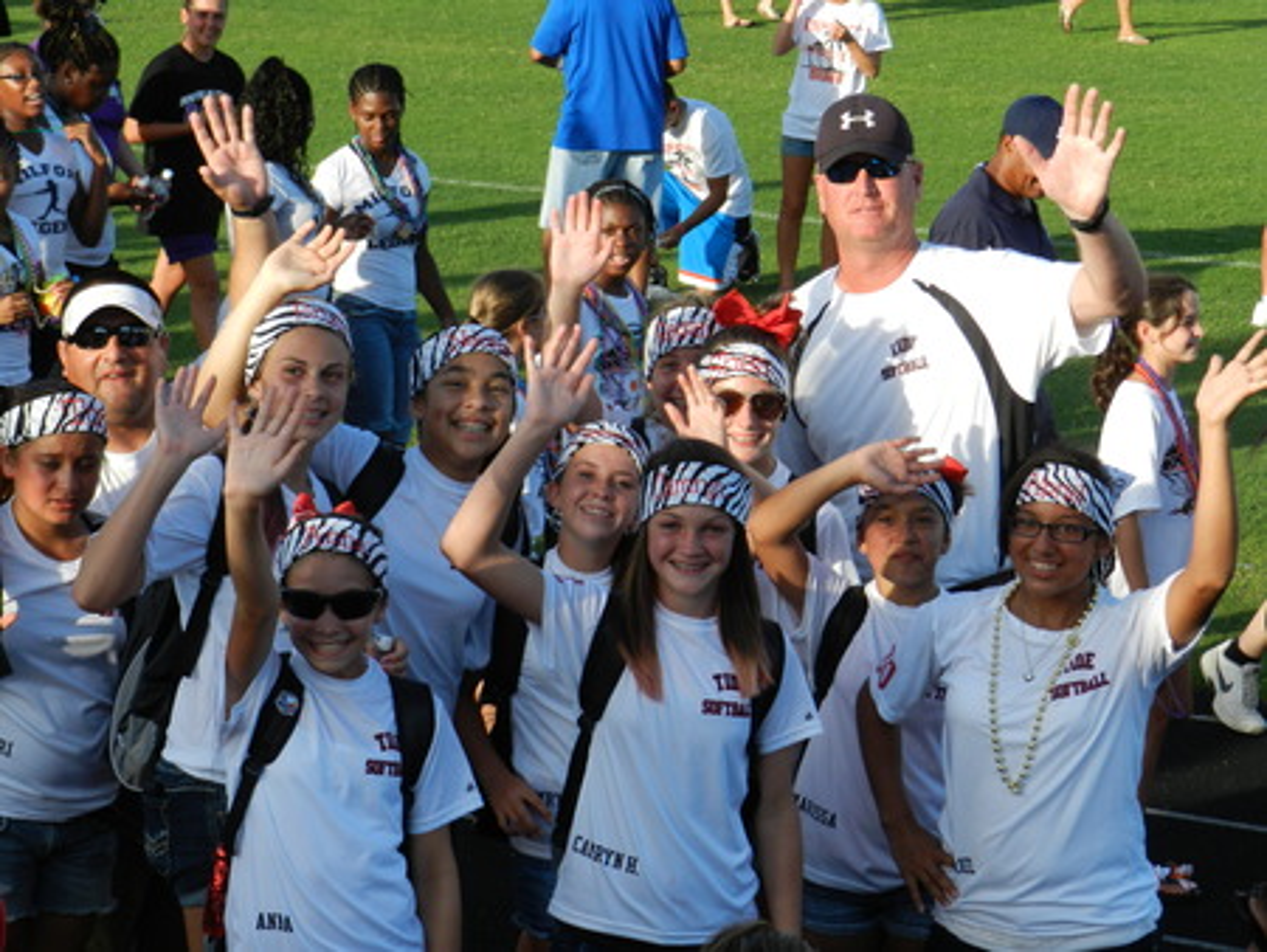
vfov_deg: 12.9
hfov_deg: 17.1
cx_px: 634
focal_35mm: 115
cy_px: 476
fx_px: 4211
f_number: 4.8
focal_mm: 20.5
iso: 160
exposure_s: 1/400
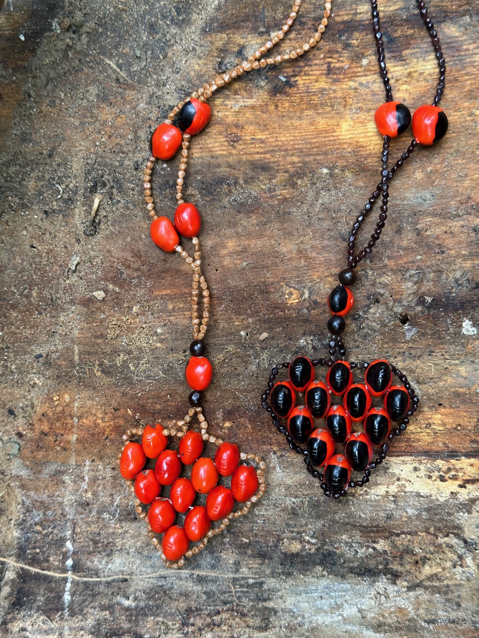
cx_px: 240
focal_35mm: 48
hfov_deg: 30.3
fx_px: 886
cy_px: 319
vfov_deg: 39.7
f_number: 1.78
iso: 80
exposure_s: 1/105
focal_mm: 6.86
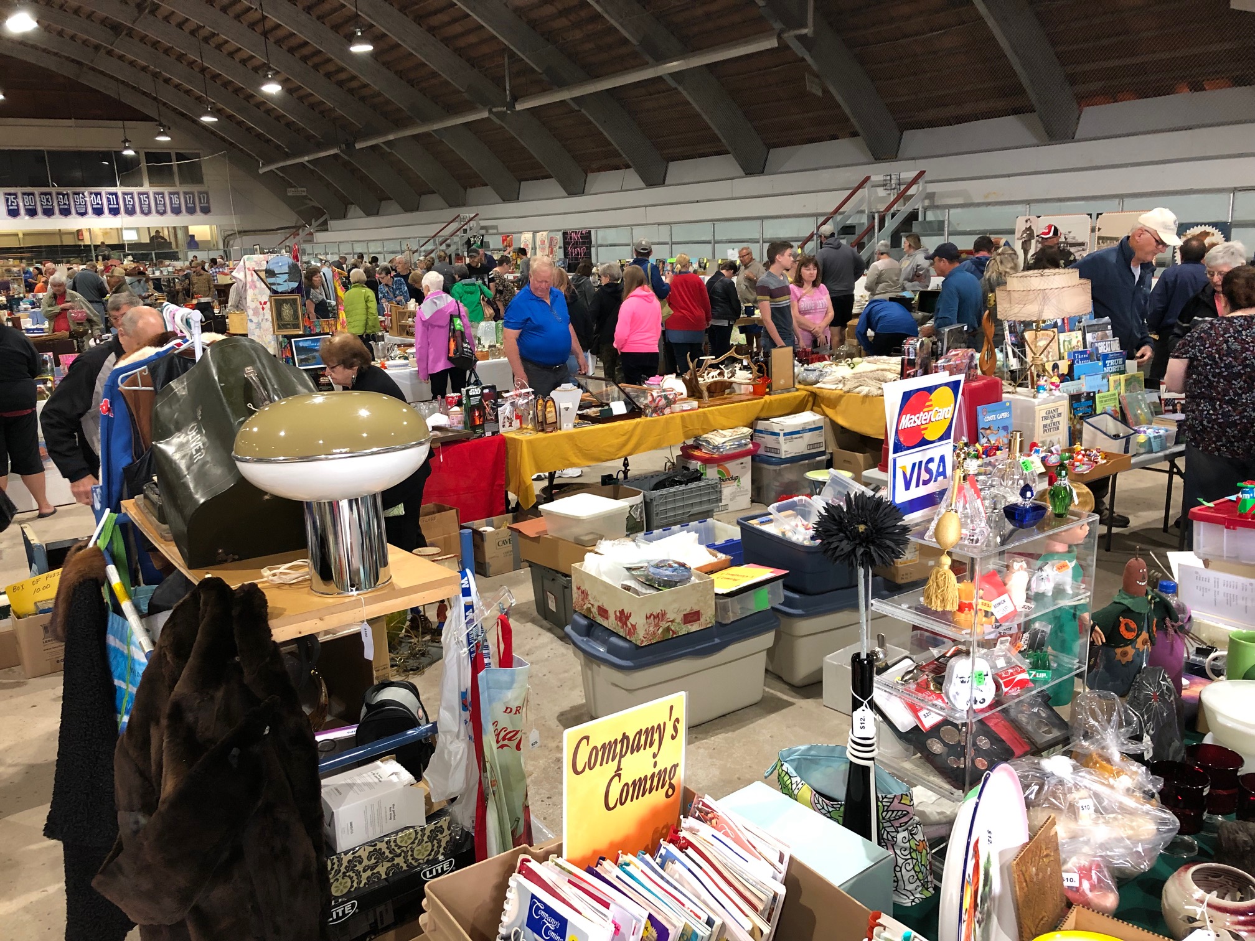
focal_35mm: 28
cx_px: 628
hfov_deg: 63.4
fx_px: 1015
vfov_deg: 49.7
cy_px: 470
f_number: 1.8
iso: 50
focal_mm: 3.99
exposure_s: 1/15
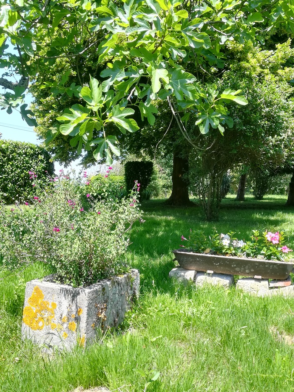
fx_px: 351
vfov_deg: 58.3
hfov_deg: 45.5
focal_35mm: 31
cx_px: 147
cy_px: 196
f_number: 2.2
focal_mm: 3.83
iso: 50
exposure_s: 1/279
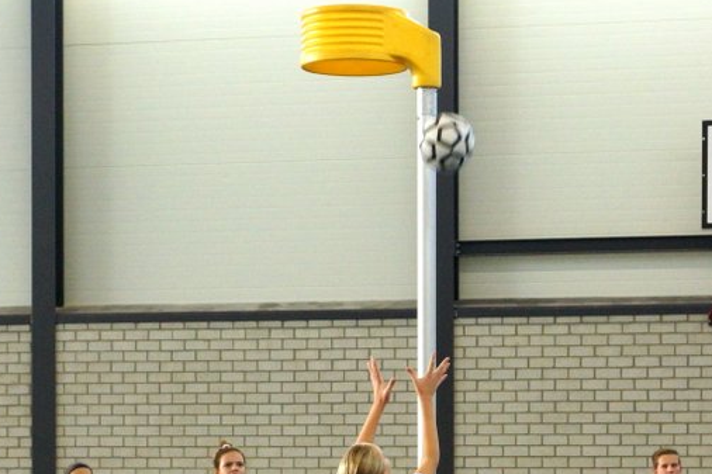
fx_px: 1680
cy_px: 463
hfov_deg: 23.8
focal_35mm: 85
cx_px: 249
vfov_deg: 15.8
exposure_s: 1/200
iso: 800
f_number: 4
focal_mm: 28
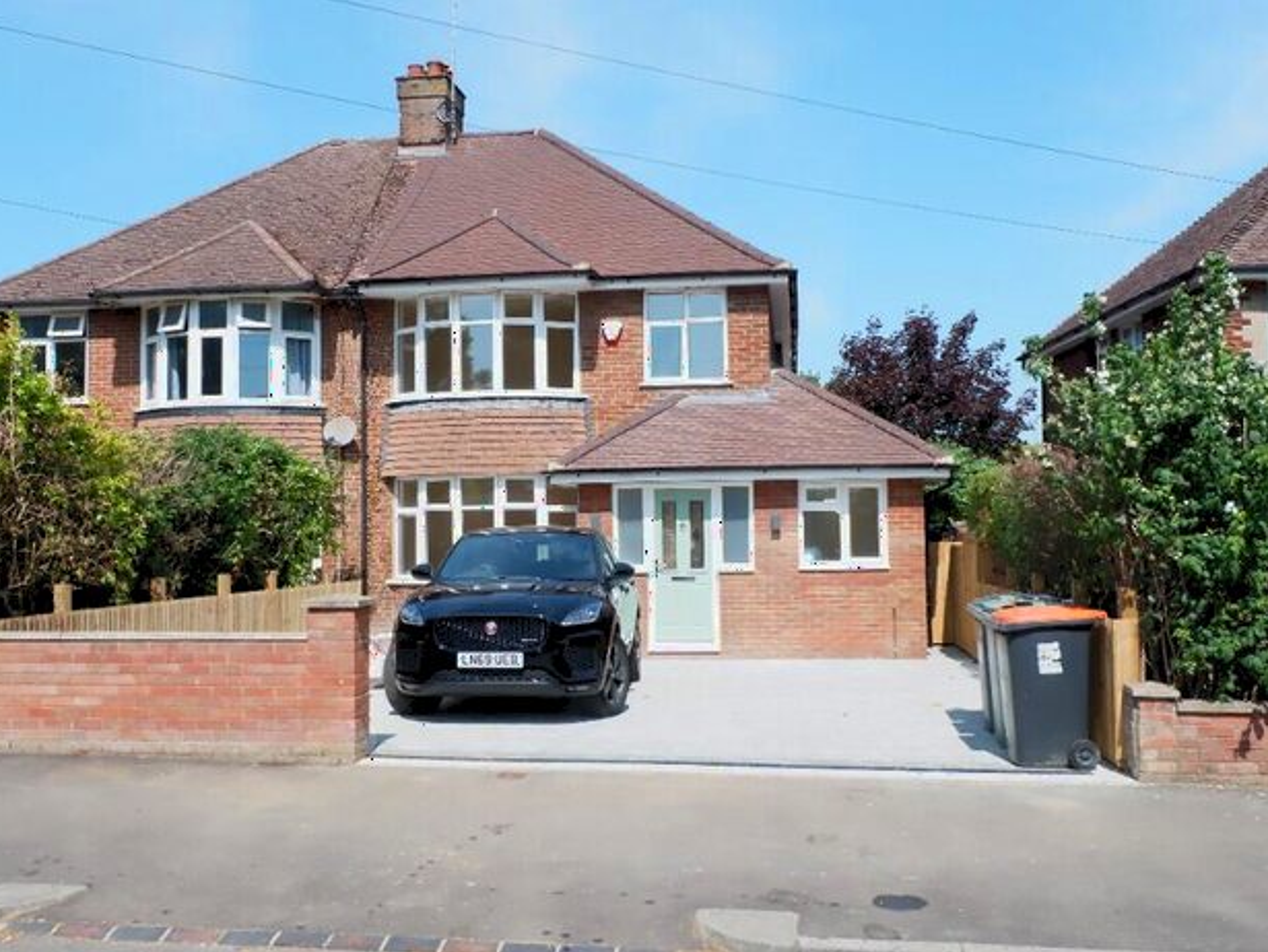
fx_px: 1283
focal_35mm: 35
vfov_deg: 40.7
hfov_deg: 52.6
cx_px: 608
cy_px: 479
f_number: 9
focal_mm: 21.1
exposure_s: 1/450
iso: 400
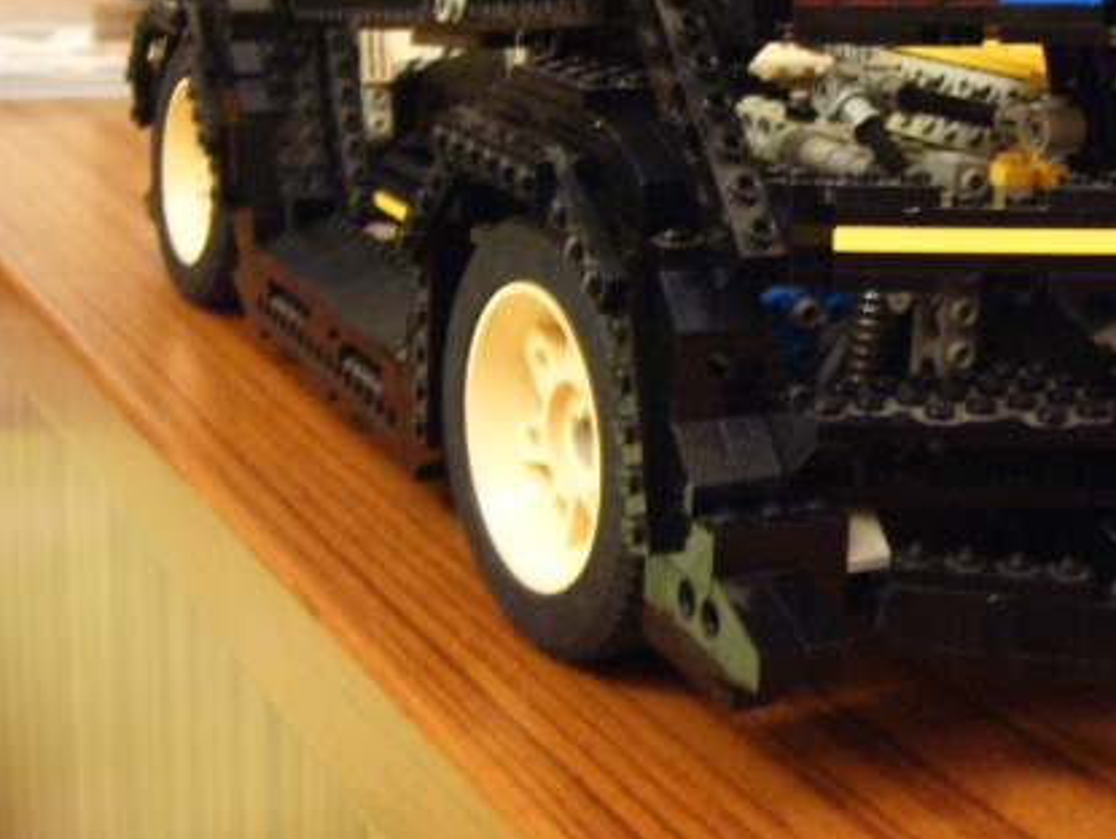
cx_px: 858
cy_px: 250
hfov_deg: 33.0
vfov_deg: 25.5
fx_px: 1839
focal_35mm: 57
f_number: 2.9
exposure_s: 1/6
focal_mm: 6.2
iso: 141
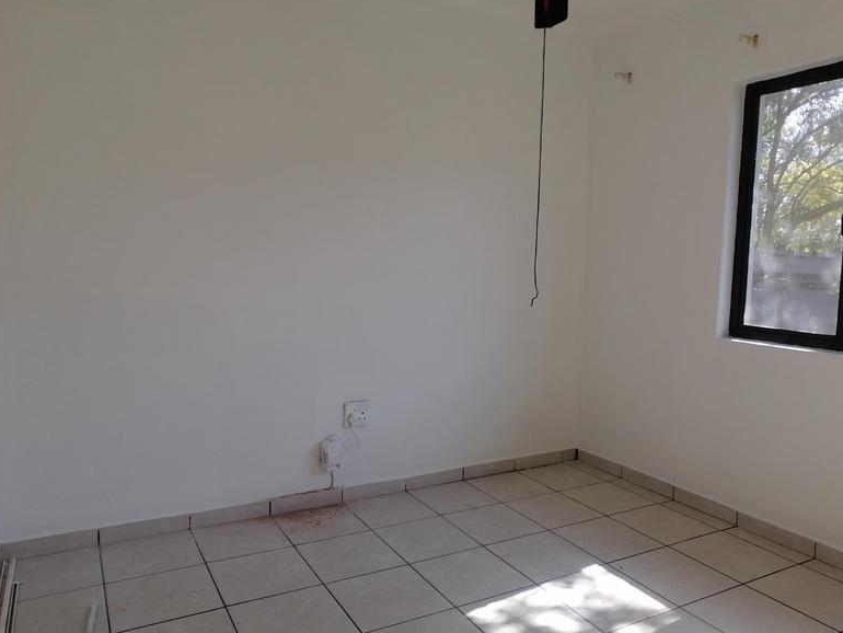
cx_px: 424
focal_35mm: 27
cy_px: 313
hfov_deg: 65.3
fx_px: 658
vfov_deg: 51.4
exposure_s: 1/100
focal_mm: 5.3
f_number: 1.8
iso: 80
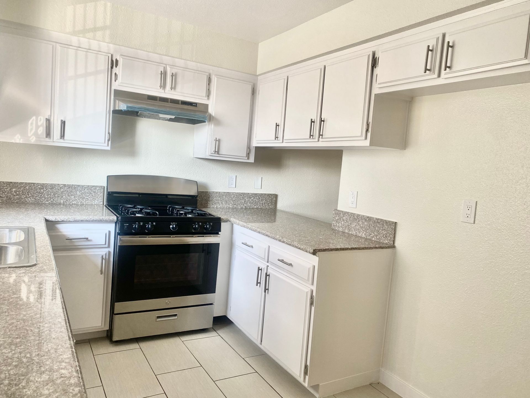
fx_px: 398
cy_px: 199
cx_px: 265
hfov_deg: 67.3
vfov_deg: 53.1
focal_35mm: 26
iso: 100
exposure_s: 1/121
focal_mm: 4.25
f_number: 1.8
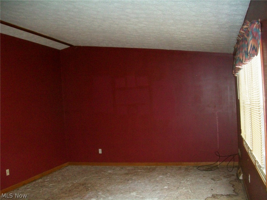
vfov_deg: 41.8
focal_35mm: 34
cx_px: 134
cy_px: 100
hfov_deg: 54.0
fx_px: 262
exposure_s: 1/60
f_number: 2.8
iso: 160
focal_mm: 5.7
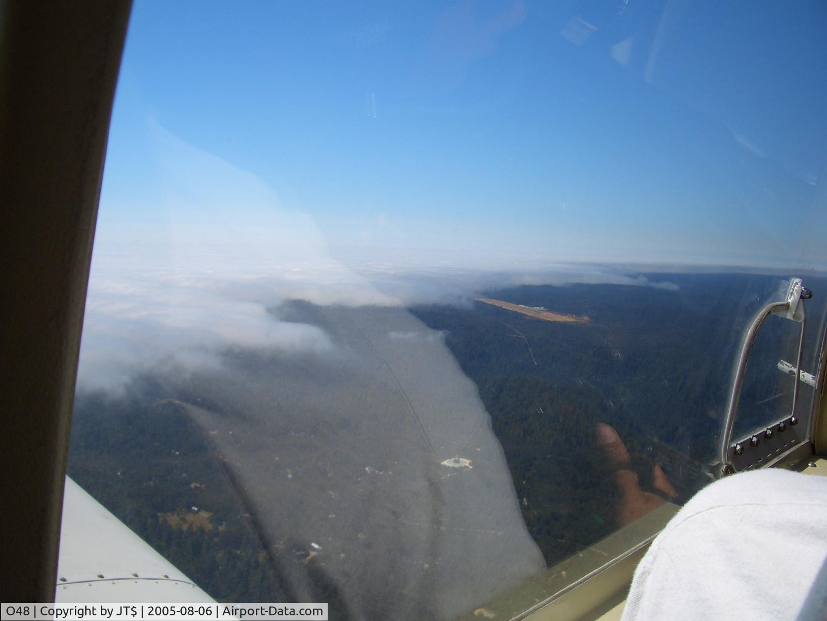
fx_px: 836
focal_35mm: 35
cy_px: 310
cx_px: 414
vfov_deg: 40.7
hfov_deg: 52.6
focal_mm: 5.8
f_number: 4.3
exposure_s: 1/800
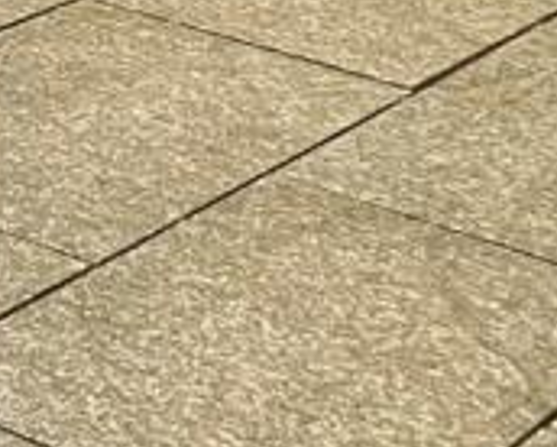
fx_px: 2492
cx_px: -1023
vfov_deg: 9.8
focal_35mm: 151
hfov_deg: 10.1
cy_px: -304
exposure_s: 1/60
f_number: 1.6
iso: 250
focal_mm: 4.2
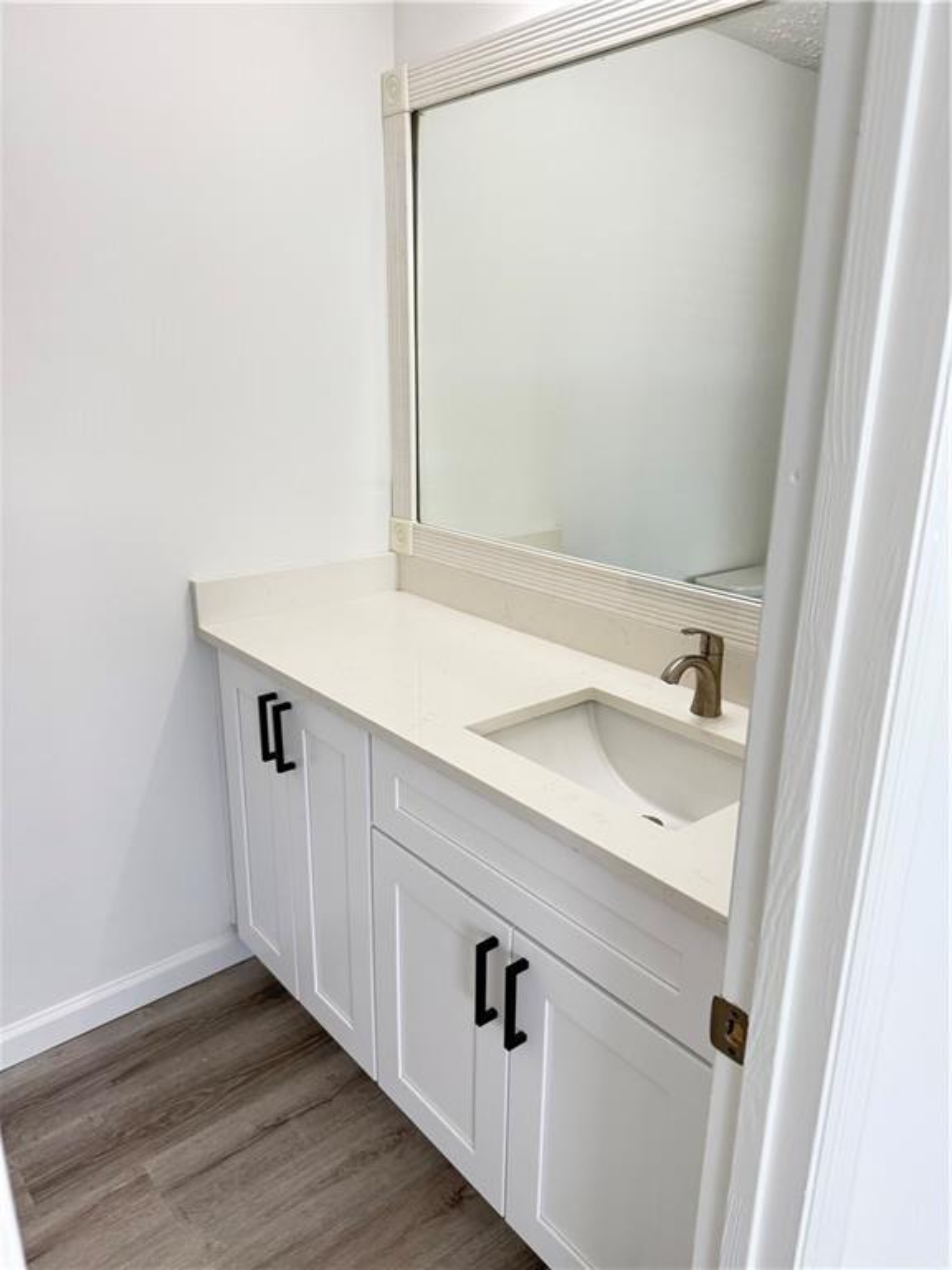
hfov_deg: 56.8
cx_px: 476
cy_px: 635
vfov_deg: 71.6
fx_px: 880
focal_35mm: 24
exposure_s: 1/65
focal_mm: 6.76
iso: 200
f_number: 1.78
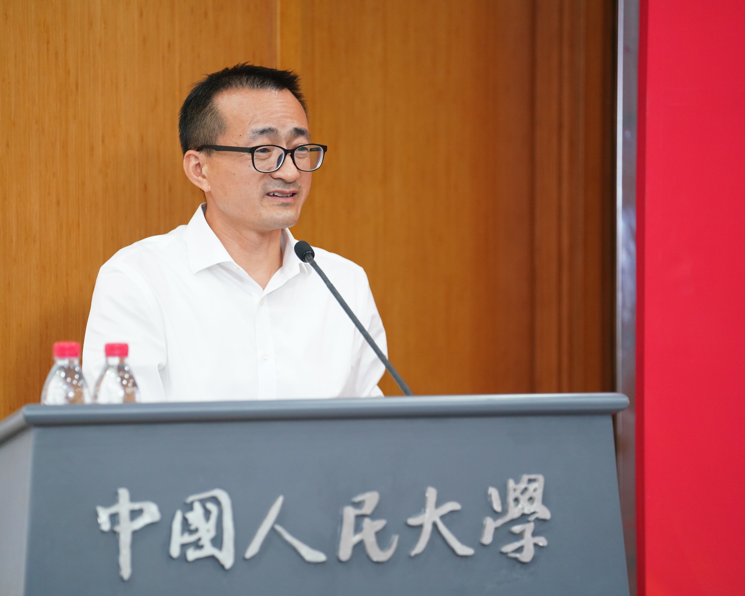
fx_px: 4233
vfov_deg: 8.1
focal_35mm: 192
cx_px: 349
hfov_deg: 10.1
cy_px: 298
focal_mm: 170
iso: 2500
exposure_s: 1/100
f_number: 2.8
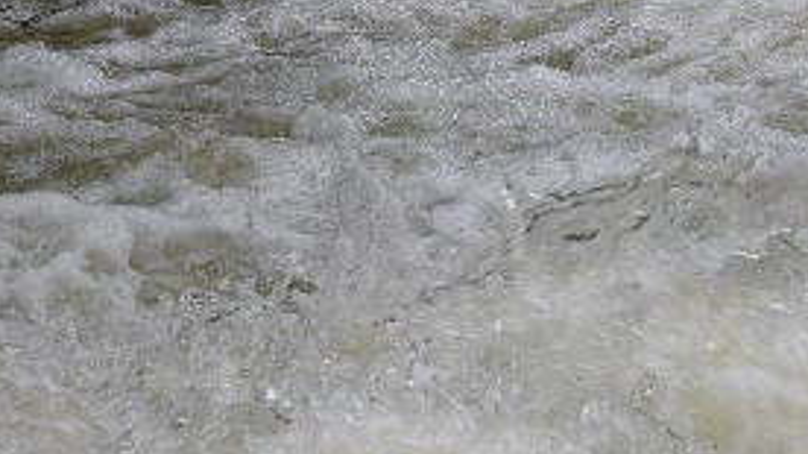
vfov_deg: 2.5
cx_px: 788
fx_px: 10151
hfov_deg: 4.6
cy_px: -436
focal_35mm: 474
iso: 400
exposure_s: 1/125
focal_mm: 78
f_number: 9
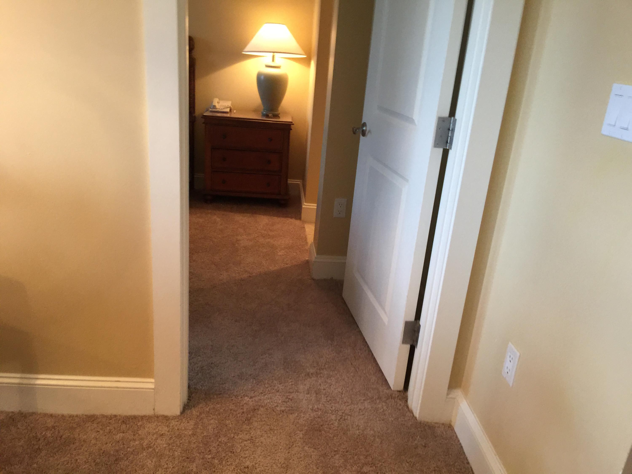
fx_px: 529
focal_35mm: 29
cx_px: 316
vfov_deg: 48.2
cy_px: 237
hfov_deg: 61.7
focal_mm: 4.15
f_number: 2.2
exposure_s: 1/15
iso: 100
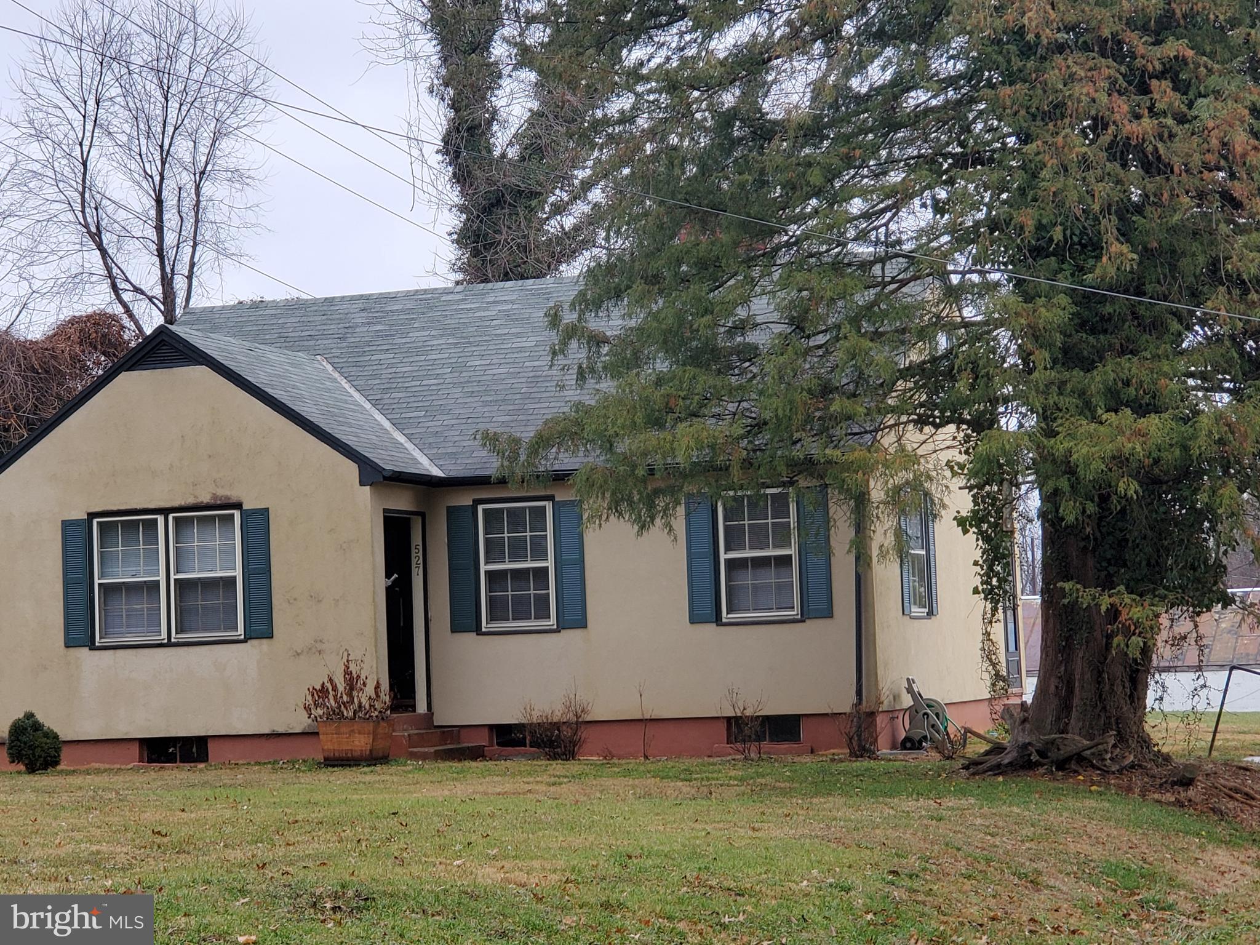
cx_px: 630
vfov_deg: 28.0
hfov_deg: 36.8
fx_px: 1893
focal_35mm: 52
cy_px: 472
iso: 50
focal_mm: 6
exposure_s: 1/168
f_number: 2.4
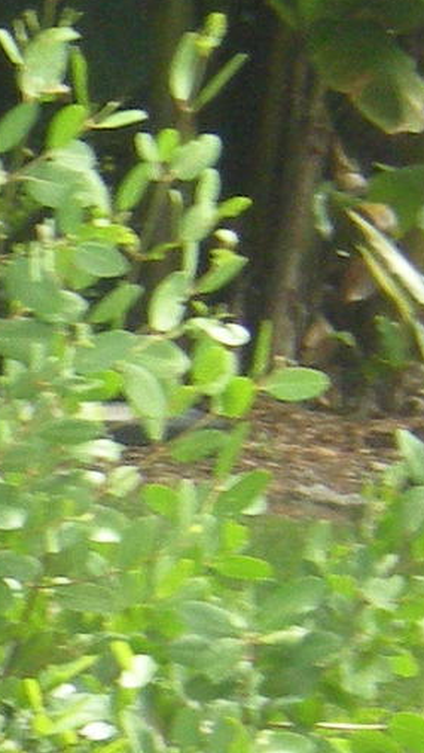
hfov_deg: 2.1
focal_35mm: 565
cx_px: -897
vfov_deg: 3.8
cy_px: 1184
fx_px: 11281
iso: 192
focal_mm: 17.3
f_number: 5.7
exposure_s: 1/120
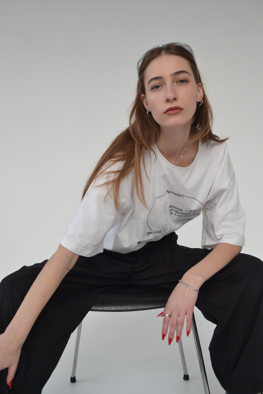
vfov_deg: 57.2
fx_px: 362
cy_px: 197
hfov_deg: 40.0
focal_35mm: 33
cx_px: 132
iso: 320
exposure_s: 1/125
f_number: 5.6
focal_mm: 22
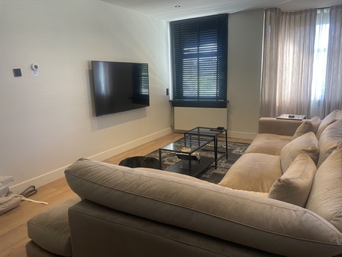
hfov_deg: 67.3
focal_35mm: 26
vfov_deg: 53.1
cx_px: 171
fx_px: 257
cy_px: 128
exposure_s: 1/50
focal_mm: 4.2
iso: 80
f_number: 1.6
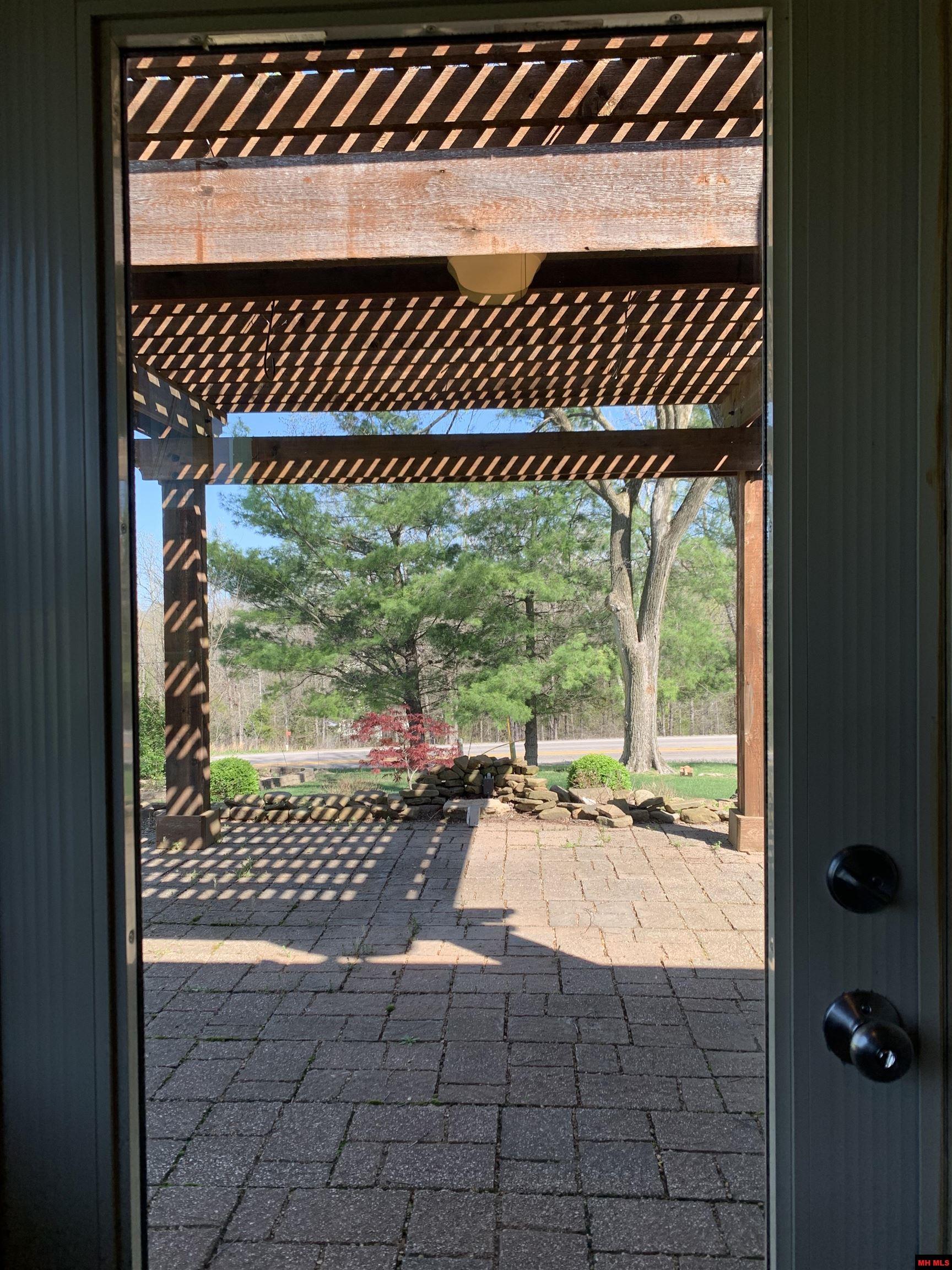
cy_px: 635
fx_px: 953
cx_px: 476
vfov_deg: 67.3
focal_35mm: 26
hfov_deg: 53.1
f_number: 1.8
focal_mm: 4.25
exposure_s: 1/300
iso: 25
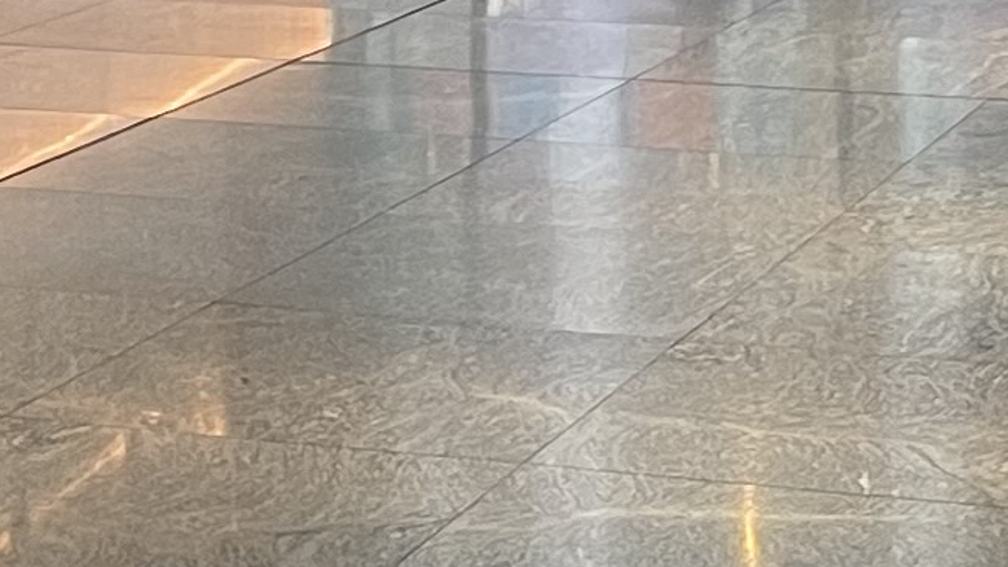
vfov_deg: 6.9
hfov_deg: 12.0
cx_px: -219
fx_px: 4676
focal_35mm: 175
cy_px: -6
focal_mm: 5.1
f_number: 1.6
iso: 125
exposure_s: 1/74
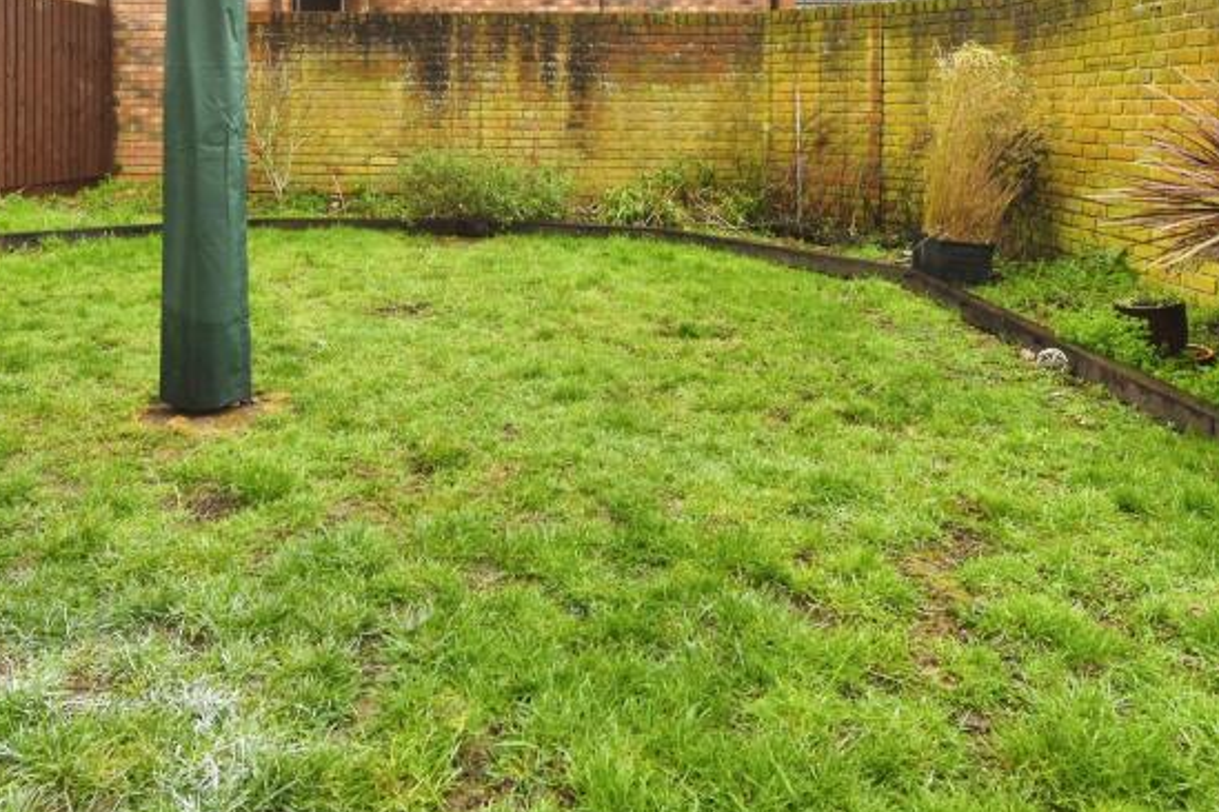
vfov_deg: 43.8
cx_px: 540
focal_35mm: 28
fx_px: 948
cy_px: 143
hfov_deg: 65.3
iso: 800
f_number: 8
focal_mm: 15
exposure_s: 1/200
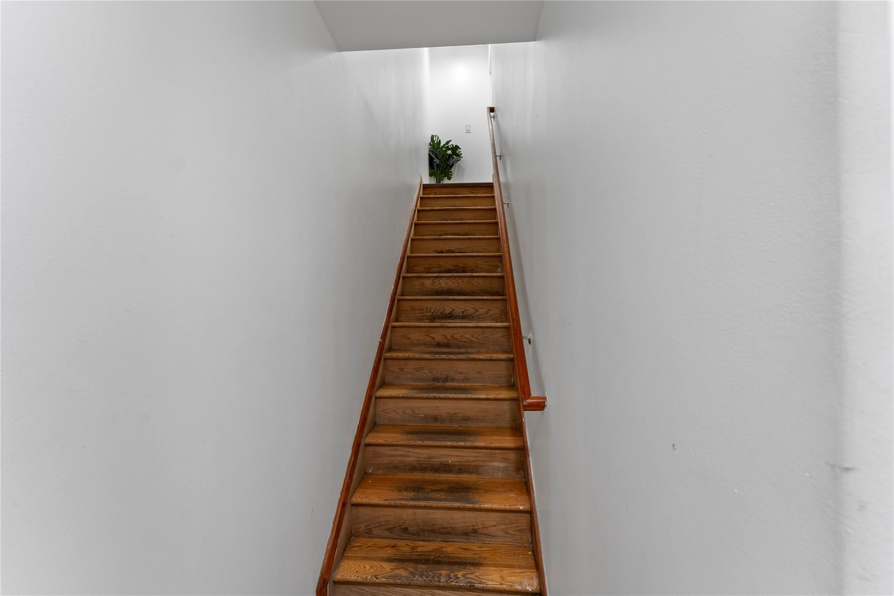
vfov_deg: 81.2
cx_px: 447
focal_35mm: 14
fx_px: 348
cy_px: 298
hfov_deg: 104.3
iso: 320
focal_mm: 14
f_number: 8
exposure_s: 1/3
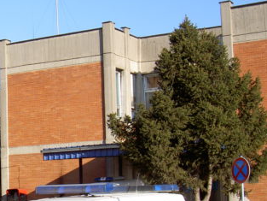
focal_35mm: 96
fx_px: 741
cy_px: 177
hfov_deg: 19.6
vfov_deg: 15.3
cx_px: -27
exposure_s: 1/200
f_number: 4.7
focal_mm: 8
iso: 50
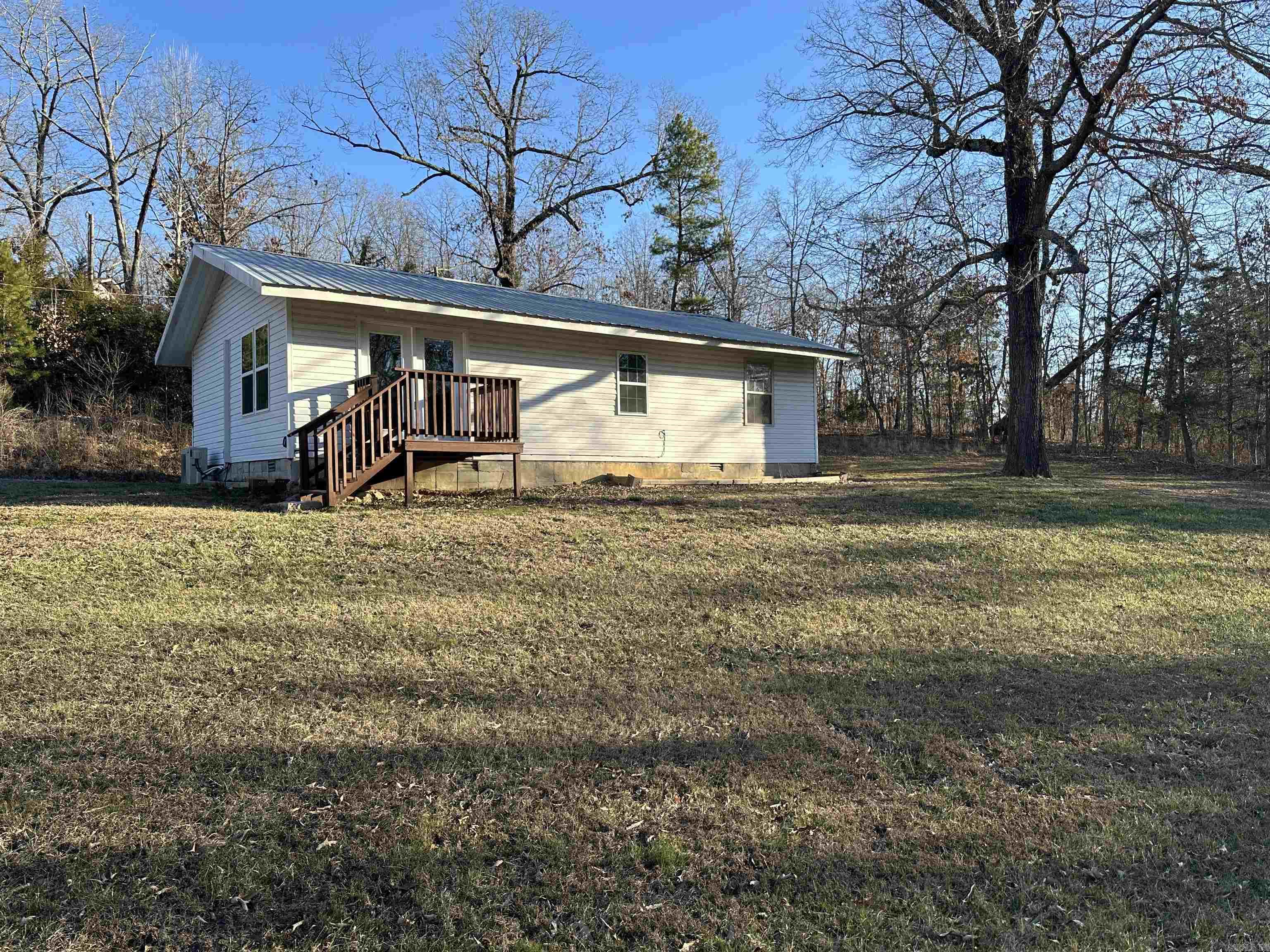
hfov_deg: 71.6
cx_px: 635
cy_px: 476
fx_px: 881
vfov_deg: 56.8
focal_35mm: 24
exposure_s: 1/1289
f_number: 1.78
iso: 80
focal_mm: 6.86
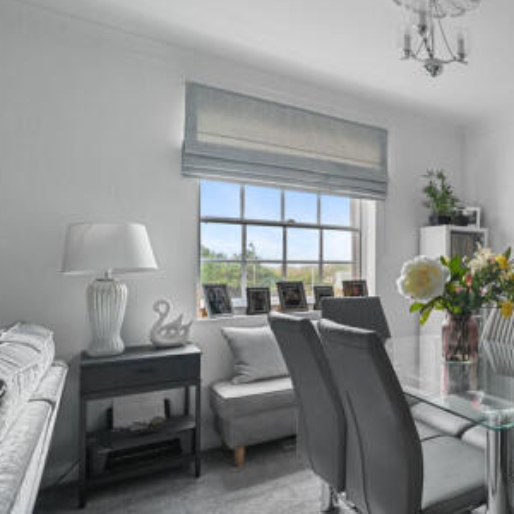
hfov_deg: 47.9
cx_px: 536
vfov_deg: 60.9
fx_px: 437
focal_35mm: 26
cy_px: 271
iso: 400
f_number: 9
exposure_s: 2
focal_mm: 14
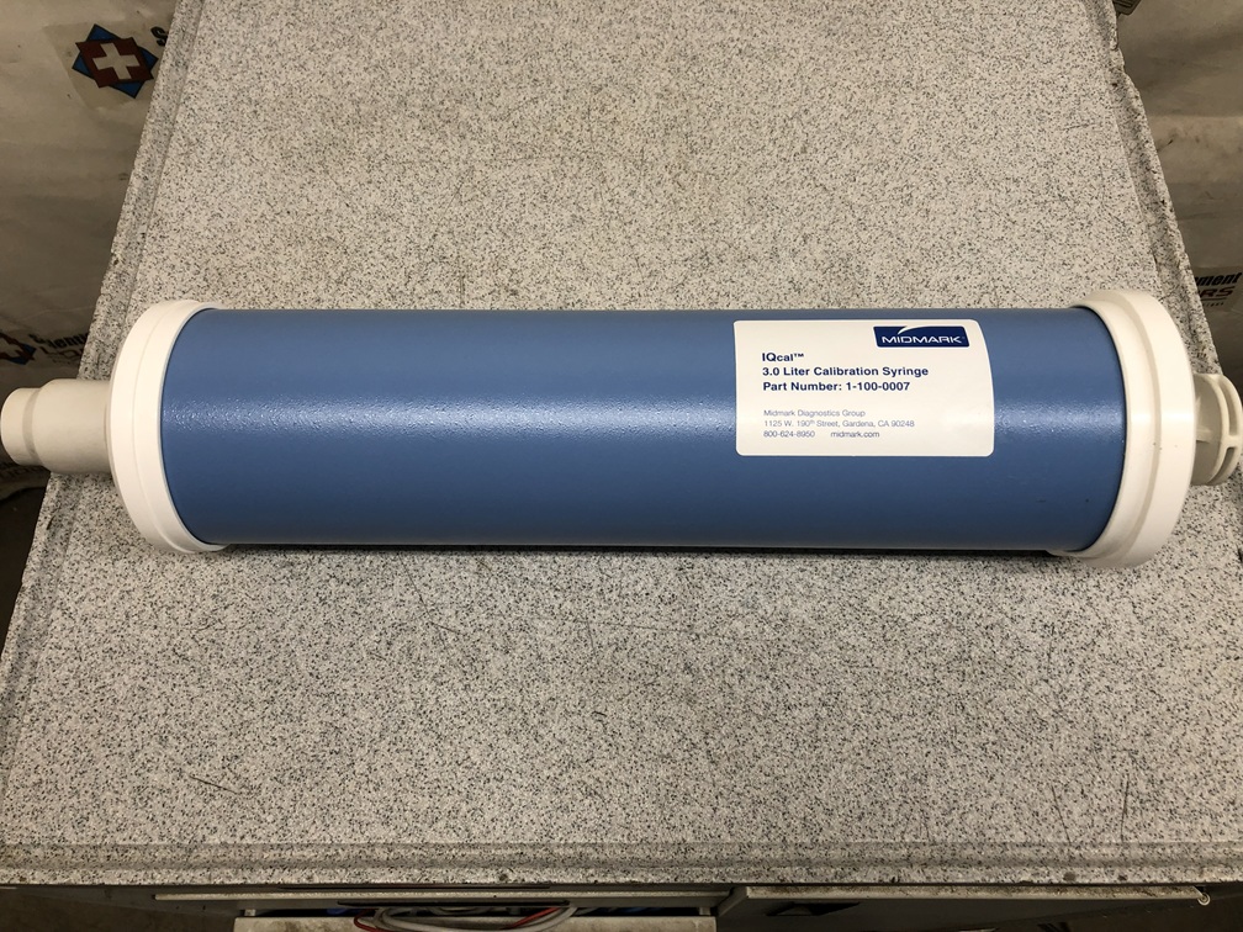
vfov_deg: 49.7
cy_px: 466
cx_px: 622
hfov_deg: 63.4
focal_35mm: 28
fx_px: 1005
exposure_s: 1/120
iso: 64
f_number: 1.8
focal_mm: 3.99
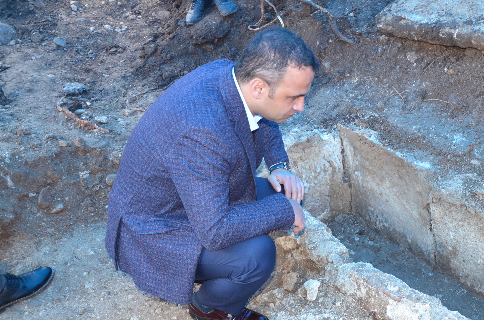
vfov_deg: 30.6
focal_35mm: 43
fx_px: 577
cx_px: 384
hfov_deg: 43.5
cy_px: 233
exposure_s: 1/60
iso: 800
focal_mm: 18
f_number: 5
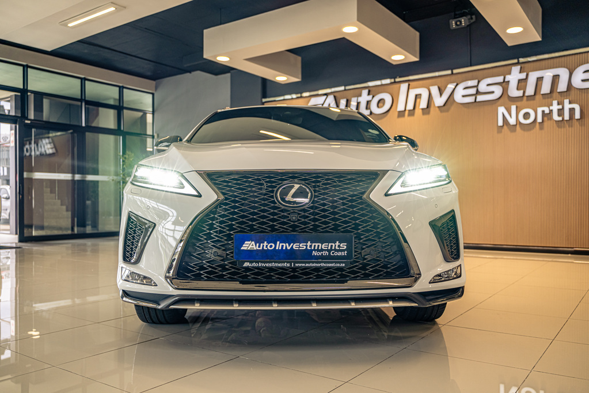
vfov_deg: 43.0
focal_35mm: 30
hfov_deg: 61.1
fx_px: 499
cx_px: 294
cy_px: 196
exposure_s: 1/200
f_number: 2.8
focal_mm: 30.5
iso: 320
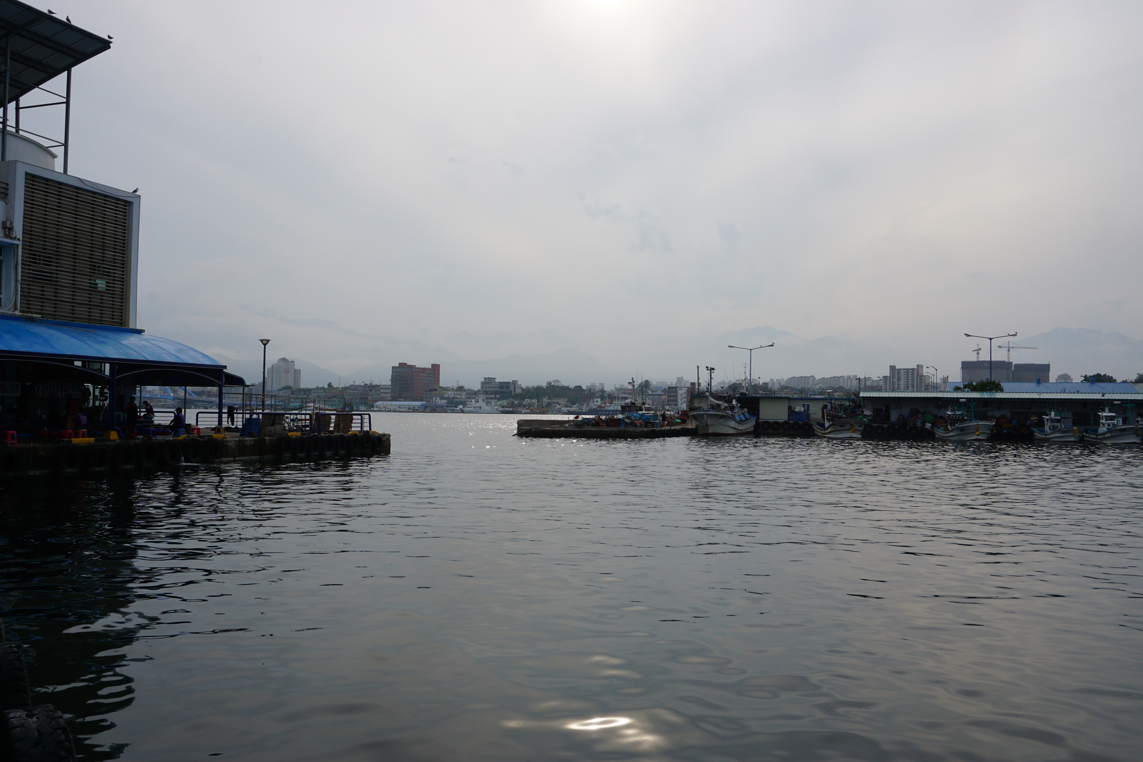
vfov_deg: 43.6
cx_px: 572
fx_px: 952
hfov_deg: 61.9
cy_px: 381
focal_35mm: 30
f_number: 11
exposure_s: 1/200
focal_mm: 20
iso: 100
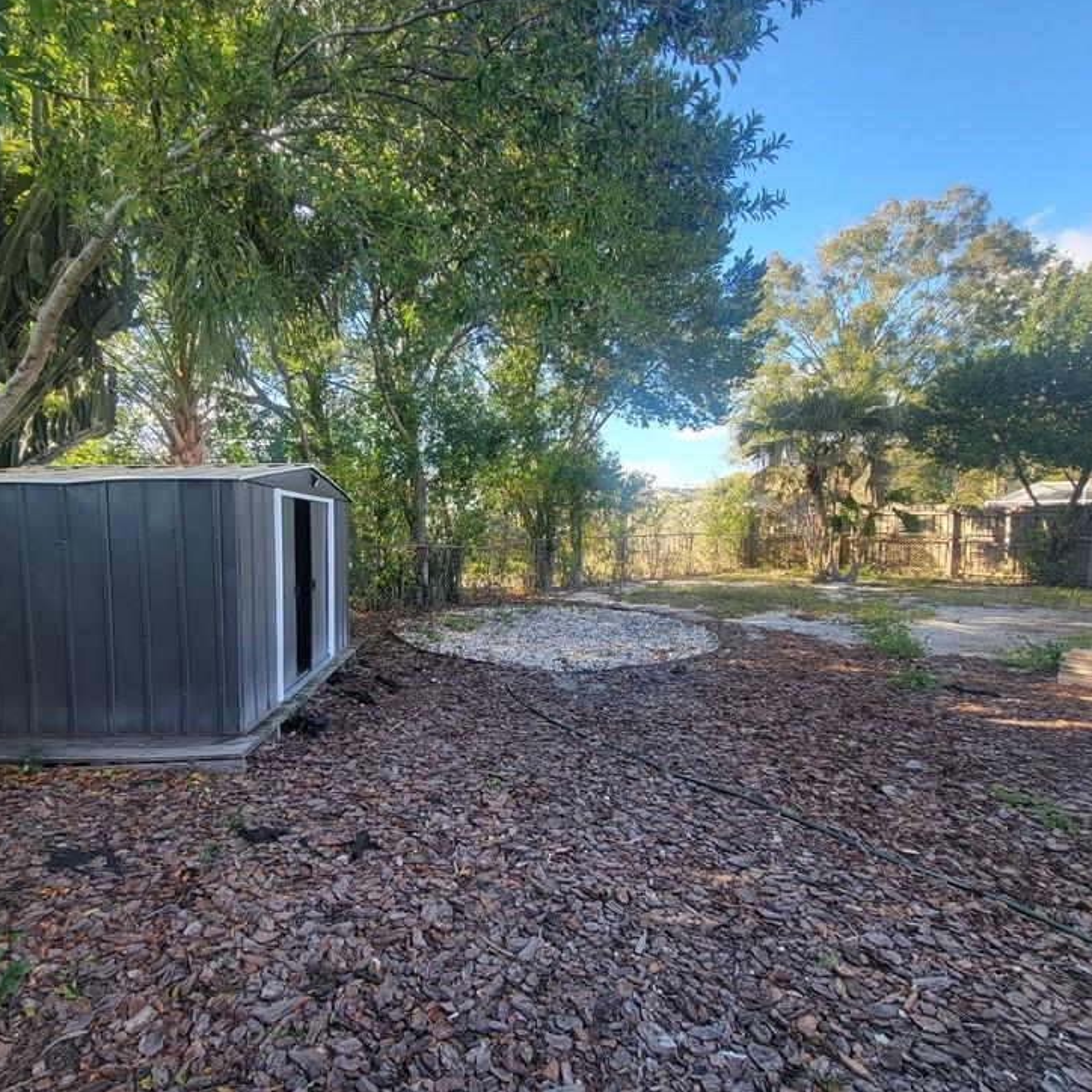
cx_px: 489
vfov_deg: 87.4
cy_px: 554
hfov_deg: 87.1
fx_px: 571
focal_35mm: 16
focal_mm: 2.2
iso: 50
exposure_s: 1/191
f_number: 2.2
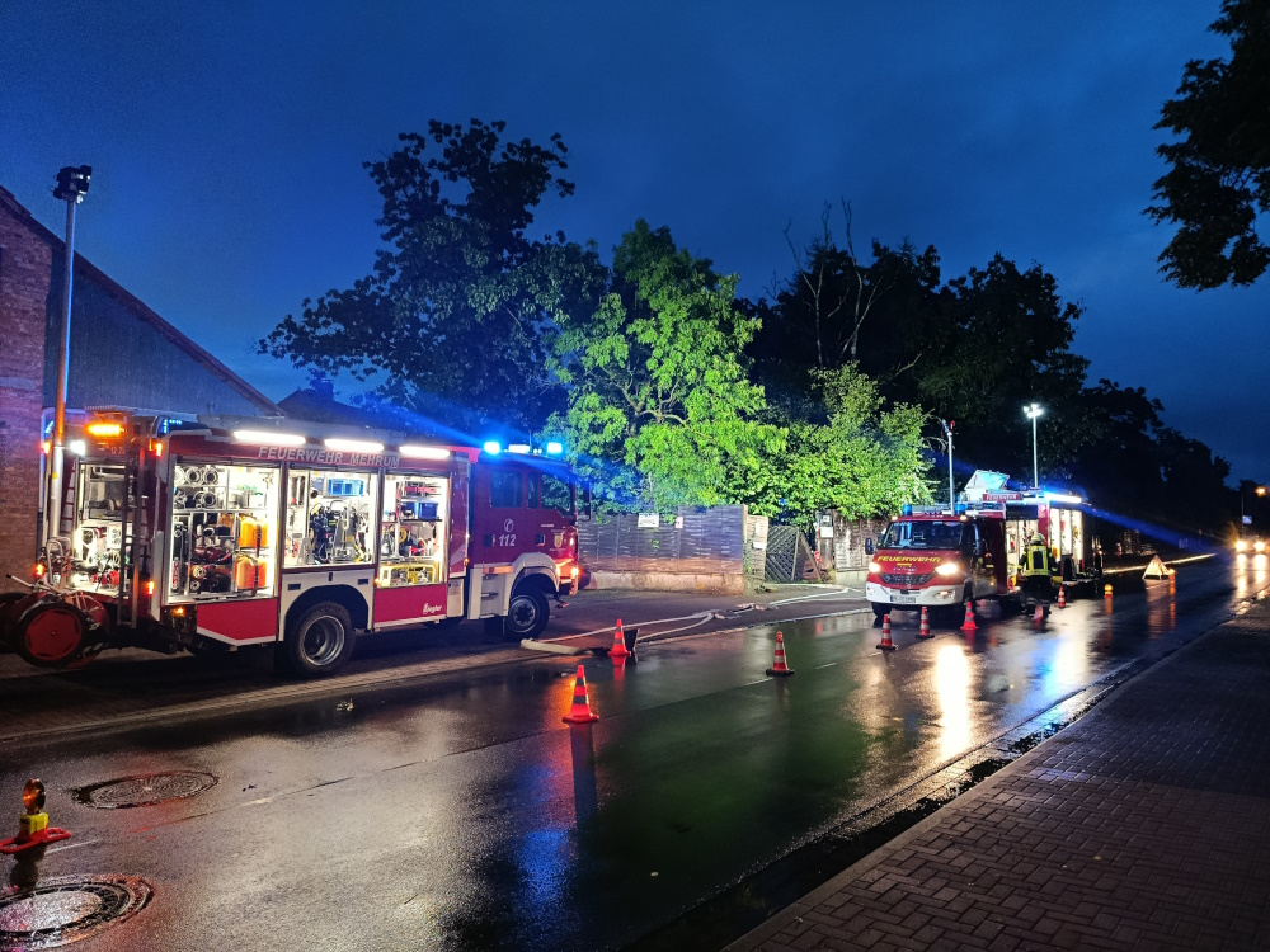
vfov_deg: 56.8
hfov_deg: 71.6
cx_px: 635
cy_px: 476
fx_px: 881
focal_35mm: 24
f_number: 1.7
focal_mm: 5.24
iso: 1711
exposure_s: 1/25
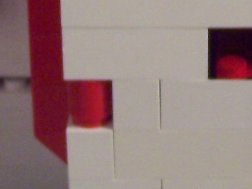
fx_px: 1253
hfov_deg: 11.2
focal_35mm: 172
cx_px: 333
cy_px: -209
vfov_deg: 8.2
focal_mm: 5.6
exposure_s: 1/10
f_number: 2.7
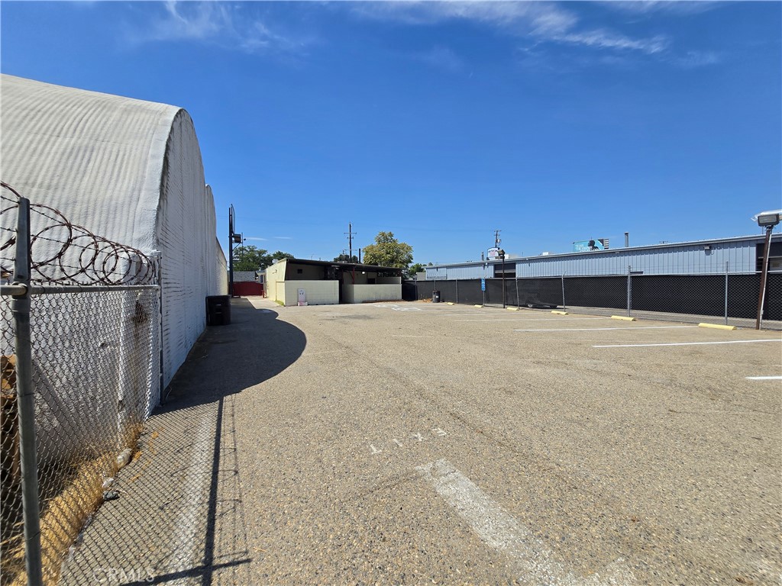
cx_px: 391
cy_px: 293
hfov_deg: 106.2
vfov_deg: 89.9
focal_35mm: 13
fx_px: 294
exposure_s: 1/3829
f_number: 2.2
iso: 50
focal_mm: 2.2
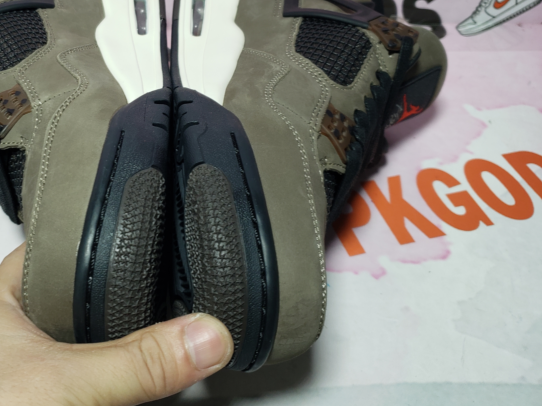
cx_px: 148
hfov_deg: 46.5
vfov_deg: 36.1
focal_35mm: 39
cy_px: 110
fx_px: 611
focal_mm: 4.3
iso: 50
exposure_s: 1/357
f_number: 1.5
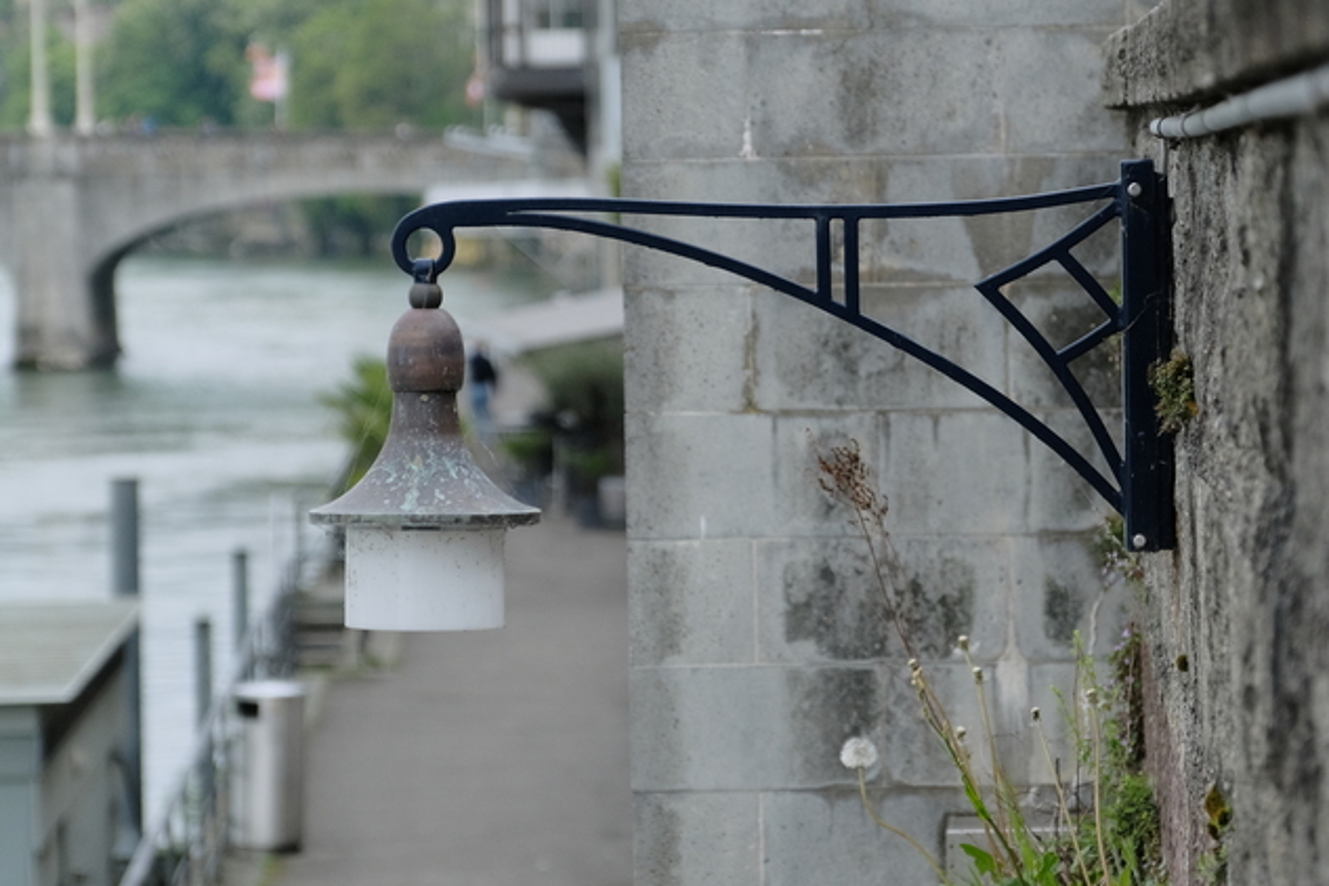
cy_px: 547
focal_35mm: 170
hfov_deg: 12.1
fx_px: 6275
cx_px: 722
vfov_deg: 8.1
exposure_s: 1/2200
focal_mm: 70
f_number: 2.8
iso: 640
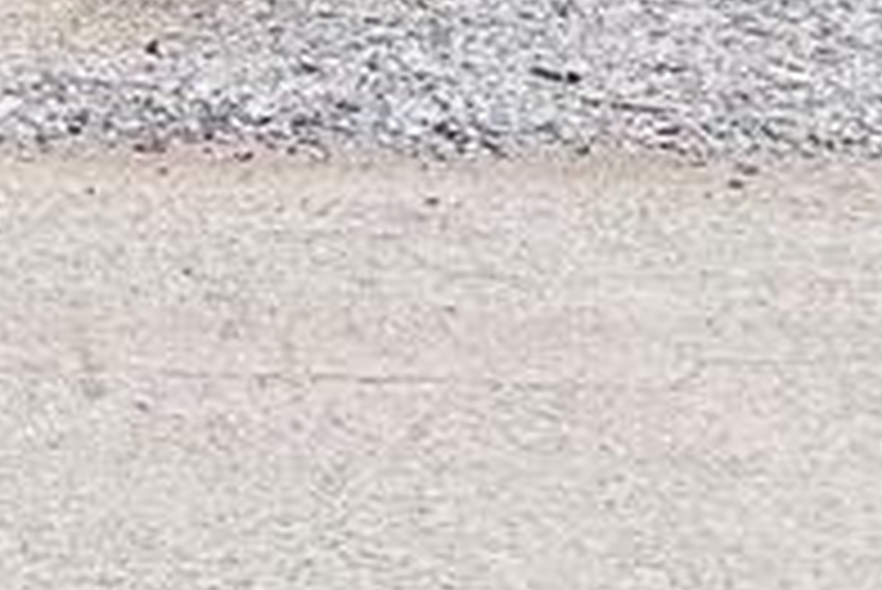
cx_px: -806
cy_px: -849
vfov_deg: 8.8
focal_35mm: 141
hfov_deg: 12.9
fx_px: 3457
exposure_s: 1/4651
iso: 32
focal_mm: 4.2
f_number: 1.6
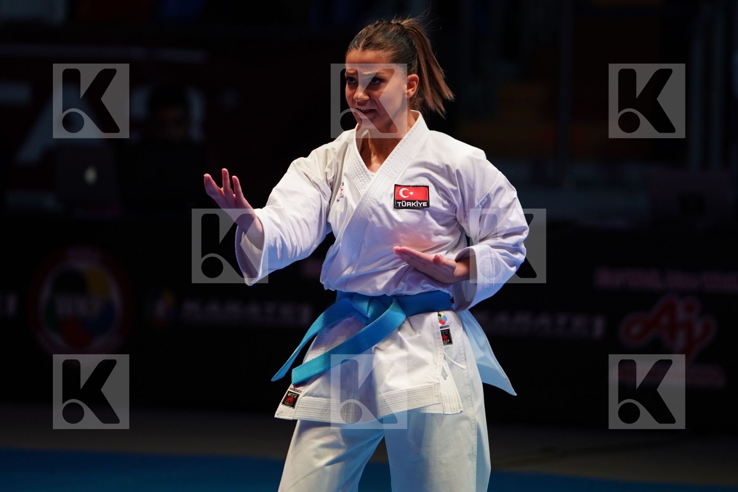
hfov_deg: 6.9
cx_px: 369
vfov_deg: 4.6
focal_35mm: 300
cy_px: 246
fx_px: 6150
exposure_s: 1/500
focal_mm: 200
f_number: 2.8
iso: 640
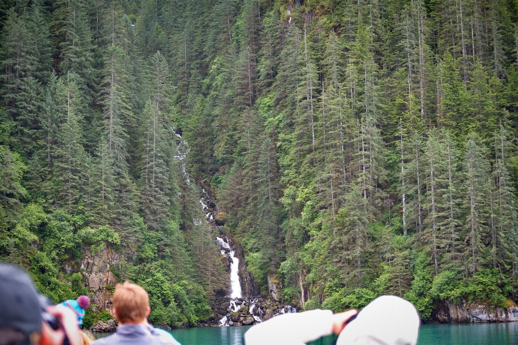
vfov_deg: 19.5
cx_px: 259
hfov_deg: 28.8
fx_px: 1007
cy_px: 172
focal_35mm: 70
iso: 320
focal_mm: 70
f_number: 4.5
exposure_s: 1/160
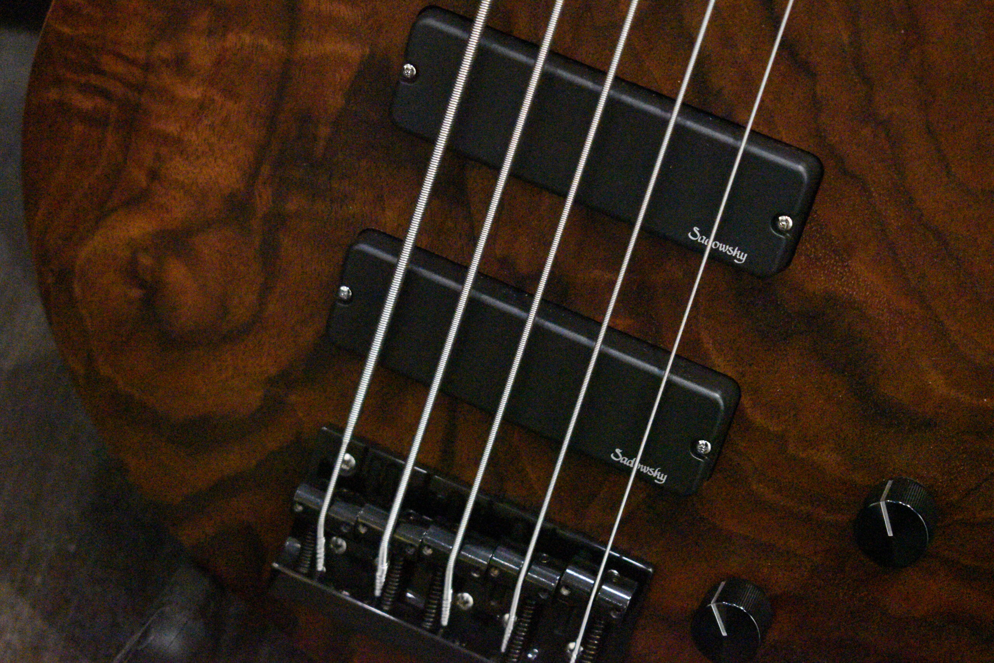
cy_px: 332
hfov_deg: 24.6
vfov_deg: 16.6
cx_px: 497
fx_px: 2278
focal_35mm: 82
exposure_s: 1/100
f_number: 5.6
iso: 22800
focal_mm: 55
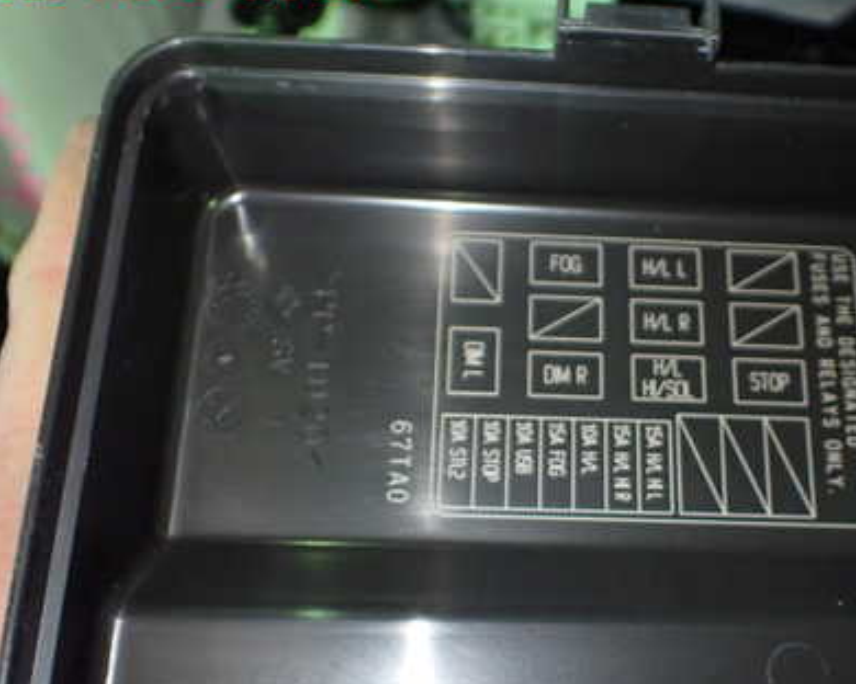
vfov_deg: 33.2
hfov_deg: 40.2
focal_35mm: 45
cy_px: 449
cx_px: 619
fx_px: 1140
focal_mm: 5.4
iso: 800
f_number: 2.3
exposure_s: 1/100
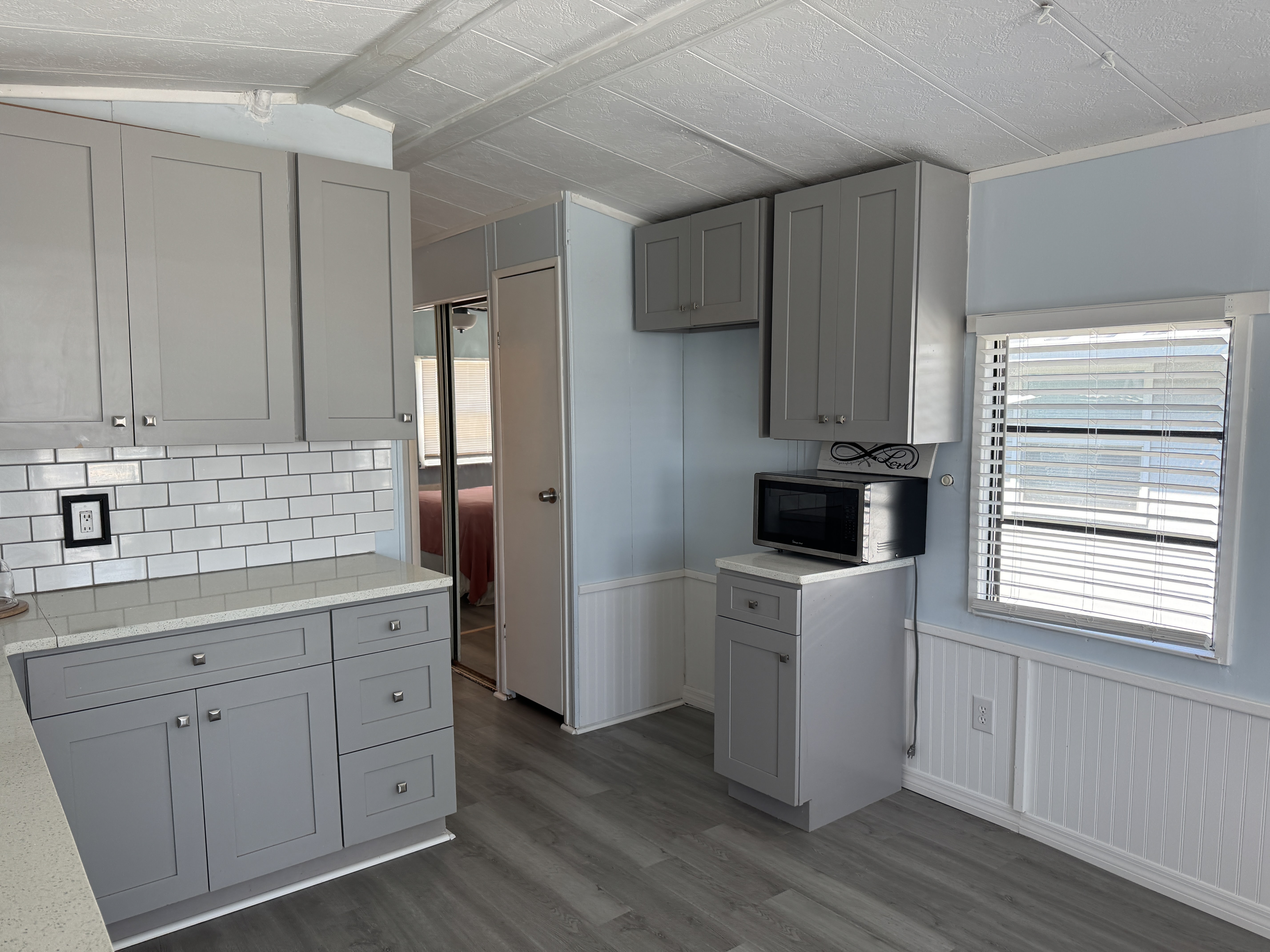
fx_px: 881
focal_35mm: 24
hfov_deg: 71.6
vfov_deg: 56.8
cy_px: 476
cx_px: 635
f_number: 1.78
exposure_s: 1/150
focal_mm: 6.76
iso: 100
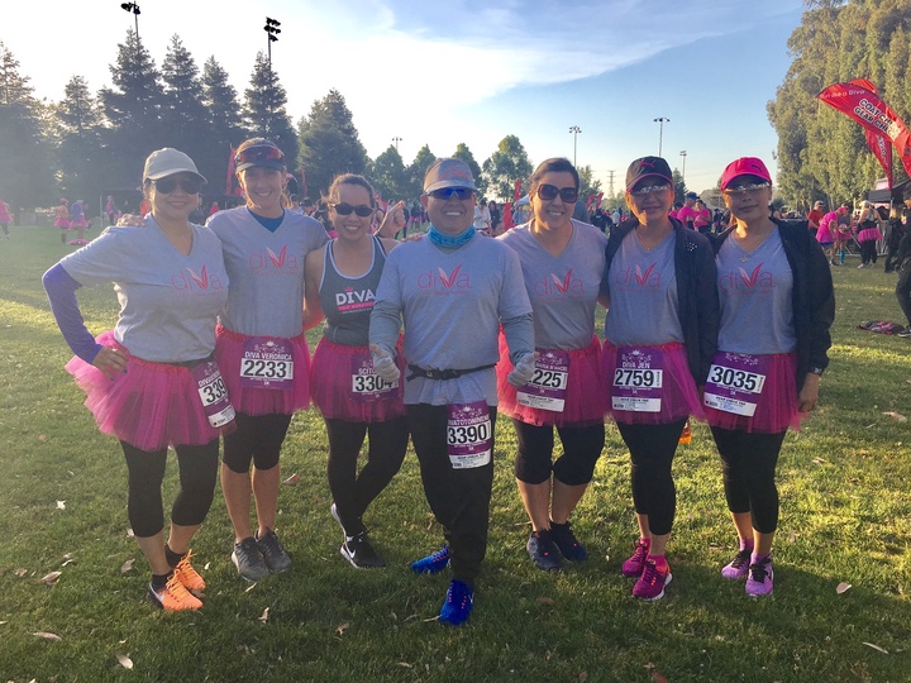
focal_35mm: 29
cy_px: 342
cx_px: 456
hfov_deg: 61.7
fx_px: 763
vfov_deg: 48.2
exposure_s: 1/442
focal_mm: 4.15
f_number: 2.2
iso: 25
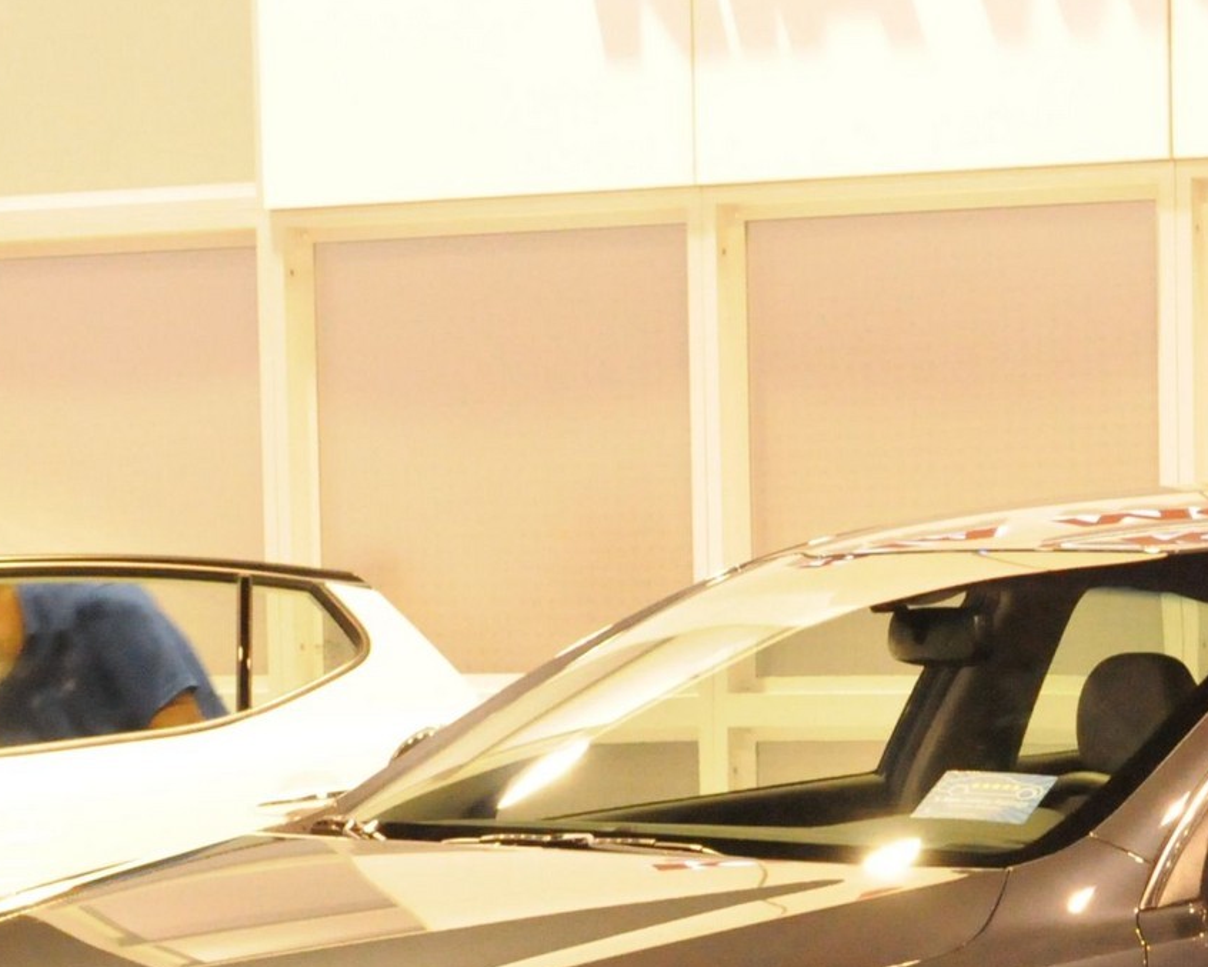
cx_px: 1012
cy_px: 1063
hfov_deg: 14.4
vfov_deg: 11.4
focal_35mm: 133
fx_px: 4756
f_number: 8
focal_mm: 32
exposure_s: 1/20
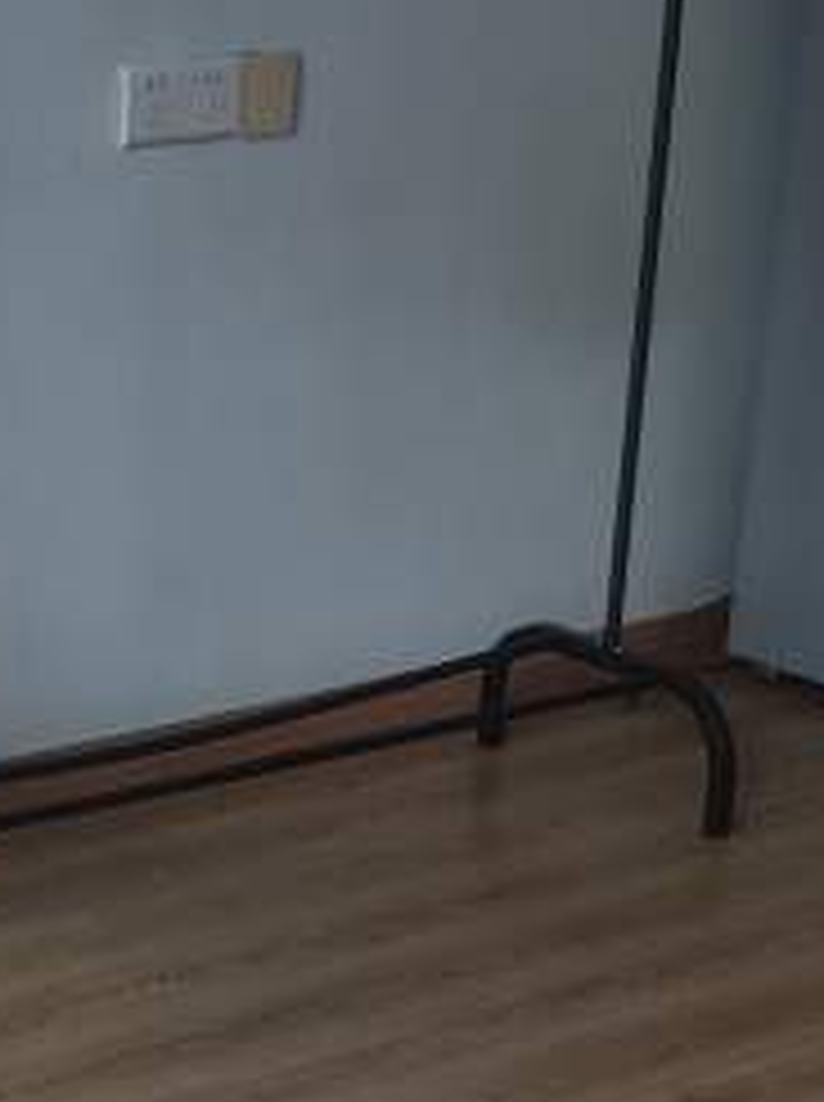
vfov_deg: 16.9
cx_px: 81
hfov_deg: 13.4
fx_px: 3469
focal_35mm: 109
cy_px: 1500
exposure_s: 1/50
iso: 135
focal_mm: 4.71
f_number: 1.79
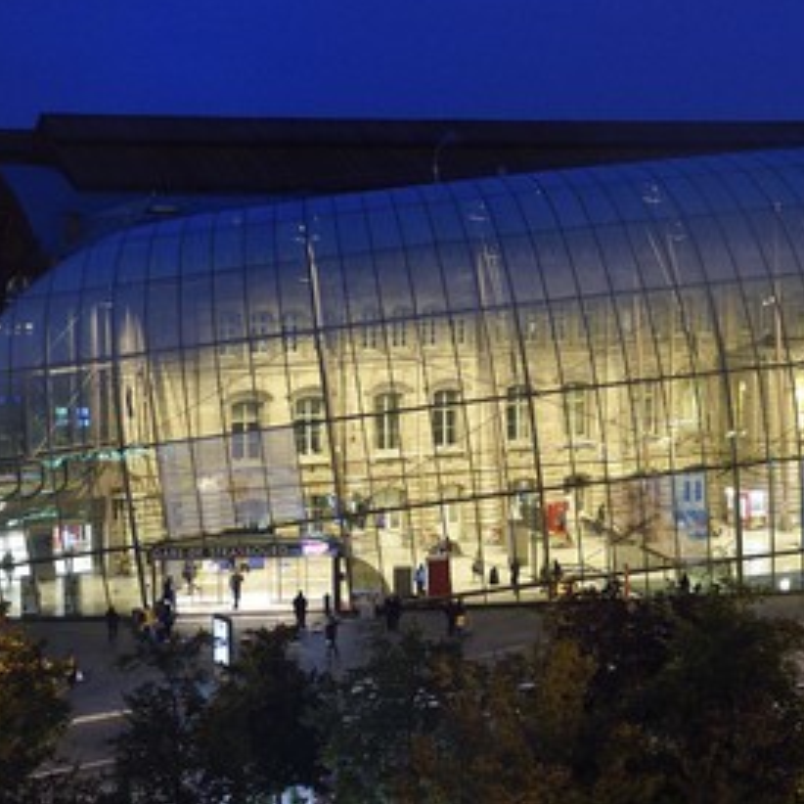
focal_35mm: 73
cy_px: 396
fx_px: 1918
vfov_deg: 23.7
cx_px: 509
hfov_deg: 23.6
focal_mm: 56
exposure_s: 1/13
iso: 1600
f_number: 5.6
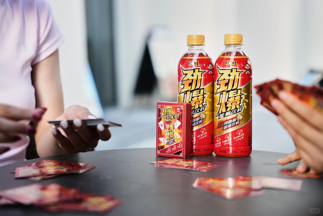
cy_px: 108
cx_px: 162
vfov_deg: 20.4
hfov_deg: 30.2
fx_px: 598
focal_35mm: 67
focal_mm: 66.7
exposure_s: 1/250
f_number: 2.8
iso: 250
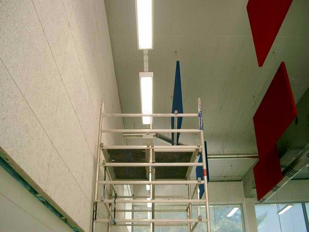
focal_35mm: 37
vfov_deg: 38.7
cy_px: 116
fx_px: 330
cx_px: 154
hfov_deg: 50.1
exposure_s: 1/320
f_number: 2.6
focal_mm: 7.6
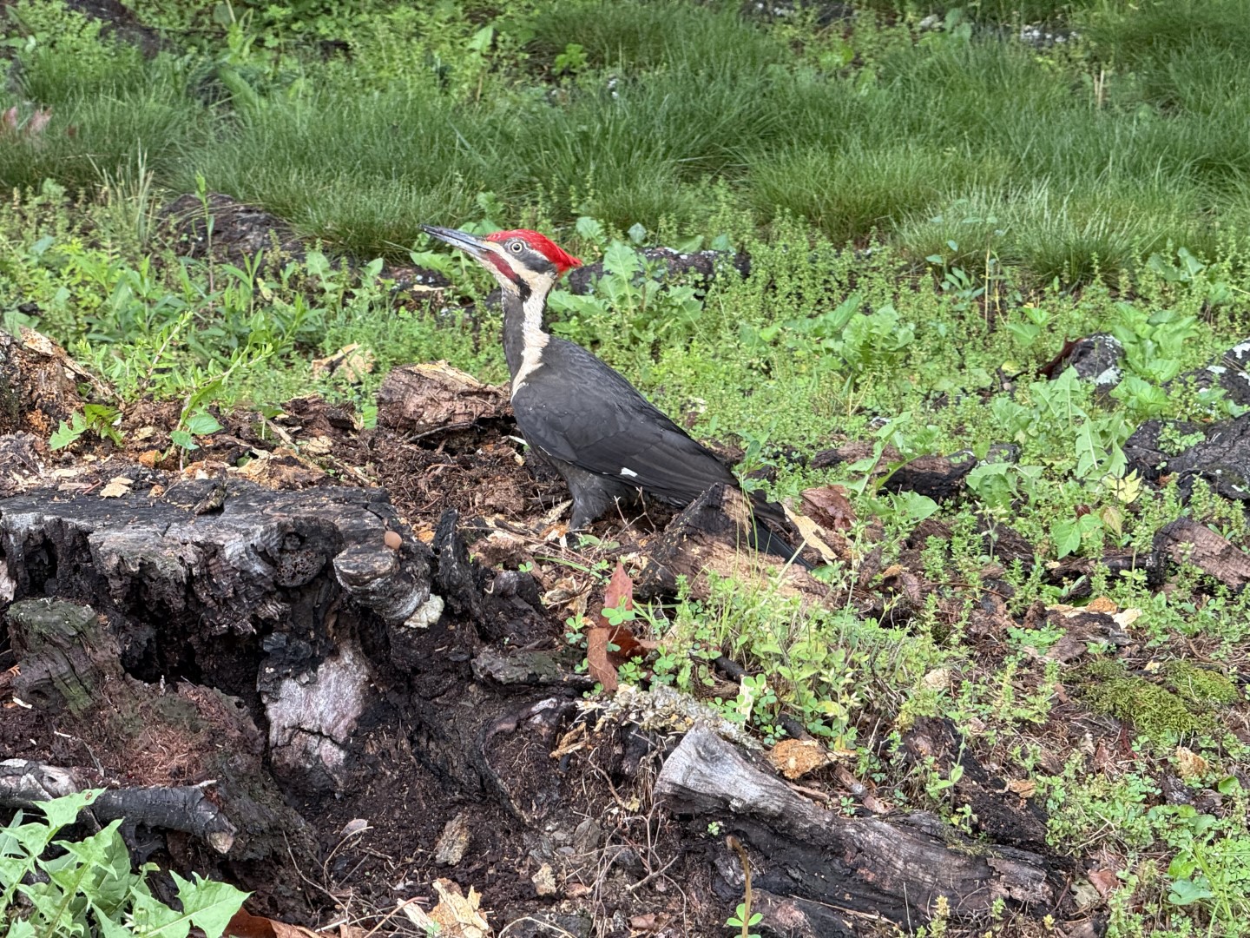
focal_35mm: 120
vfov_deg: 12.3
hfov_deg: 16.4
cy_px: 469
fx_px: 4333
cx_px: 625
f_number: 2.8
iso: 100
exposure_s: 1/99
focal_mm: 15.66
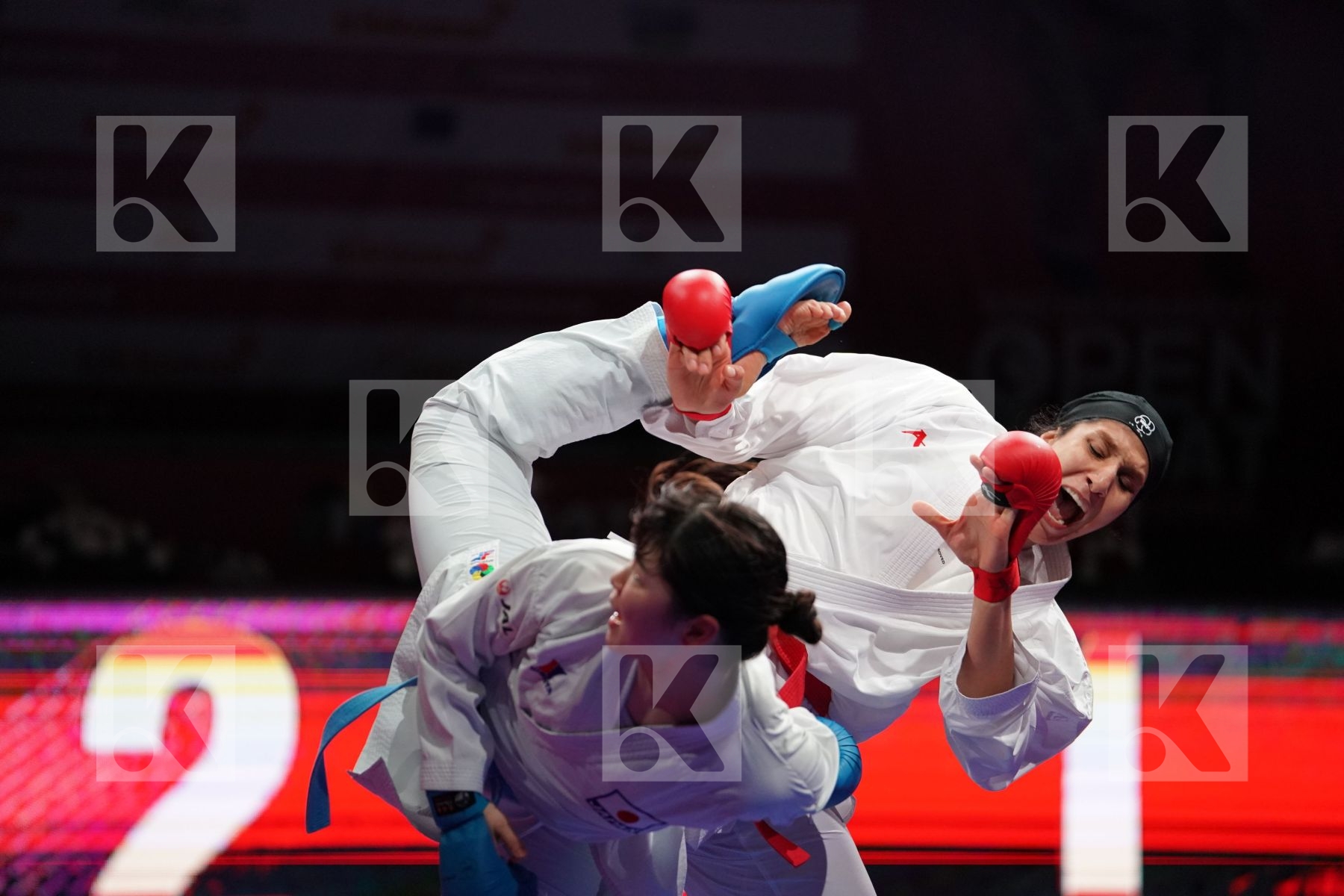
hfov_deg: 10.3
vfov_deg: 6.9
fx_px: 7466
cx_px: 672
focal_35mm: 200
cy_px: 448
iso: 3200
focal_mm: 200
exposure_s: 1/1000
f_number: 2.8
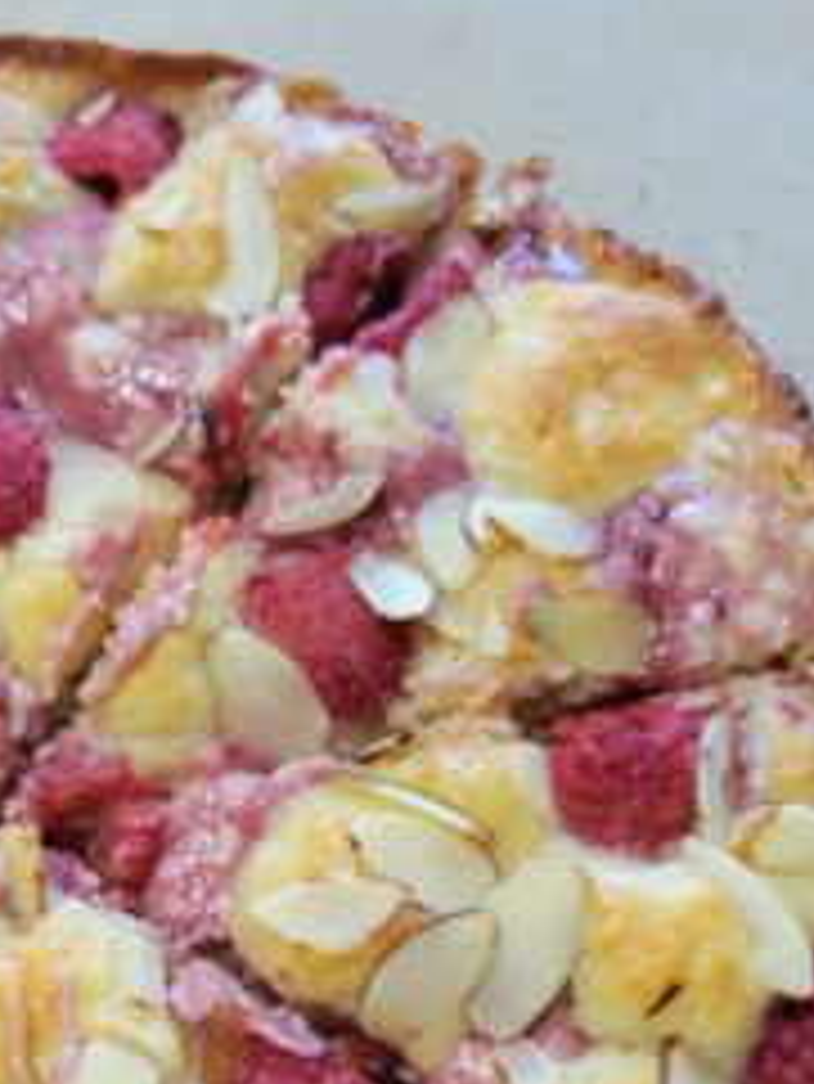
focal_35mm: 50
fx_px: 1566
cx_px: 54
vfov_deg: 36.5
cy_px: 913
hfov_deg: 27.9
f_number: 1.8
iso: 160
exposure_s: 1/40
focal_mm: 5.4
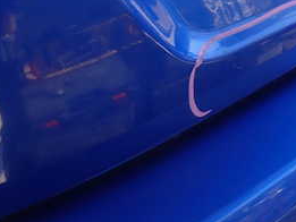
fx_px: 590
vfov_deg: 20.4
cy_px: -19
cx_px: 278
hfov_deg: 27.0
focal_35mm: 69
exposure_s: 1/160
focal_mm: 5.4
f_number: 3.2
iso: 100
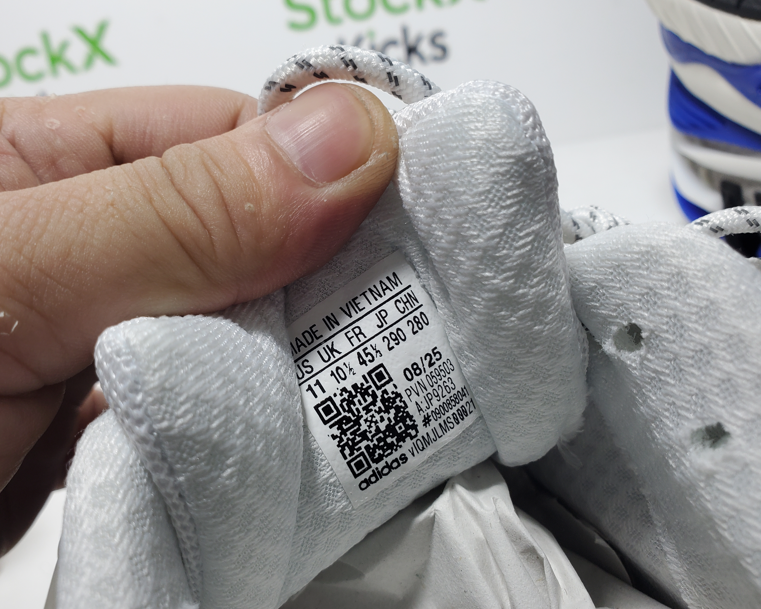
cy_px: 291
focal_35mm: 30
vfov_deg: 48.5
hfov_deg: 58.7
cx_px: 346
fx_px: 676
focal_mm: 4.3
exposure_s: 1/168
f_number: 2.4
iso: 50
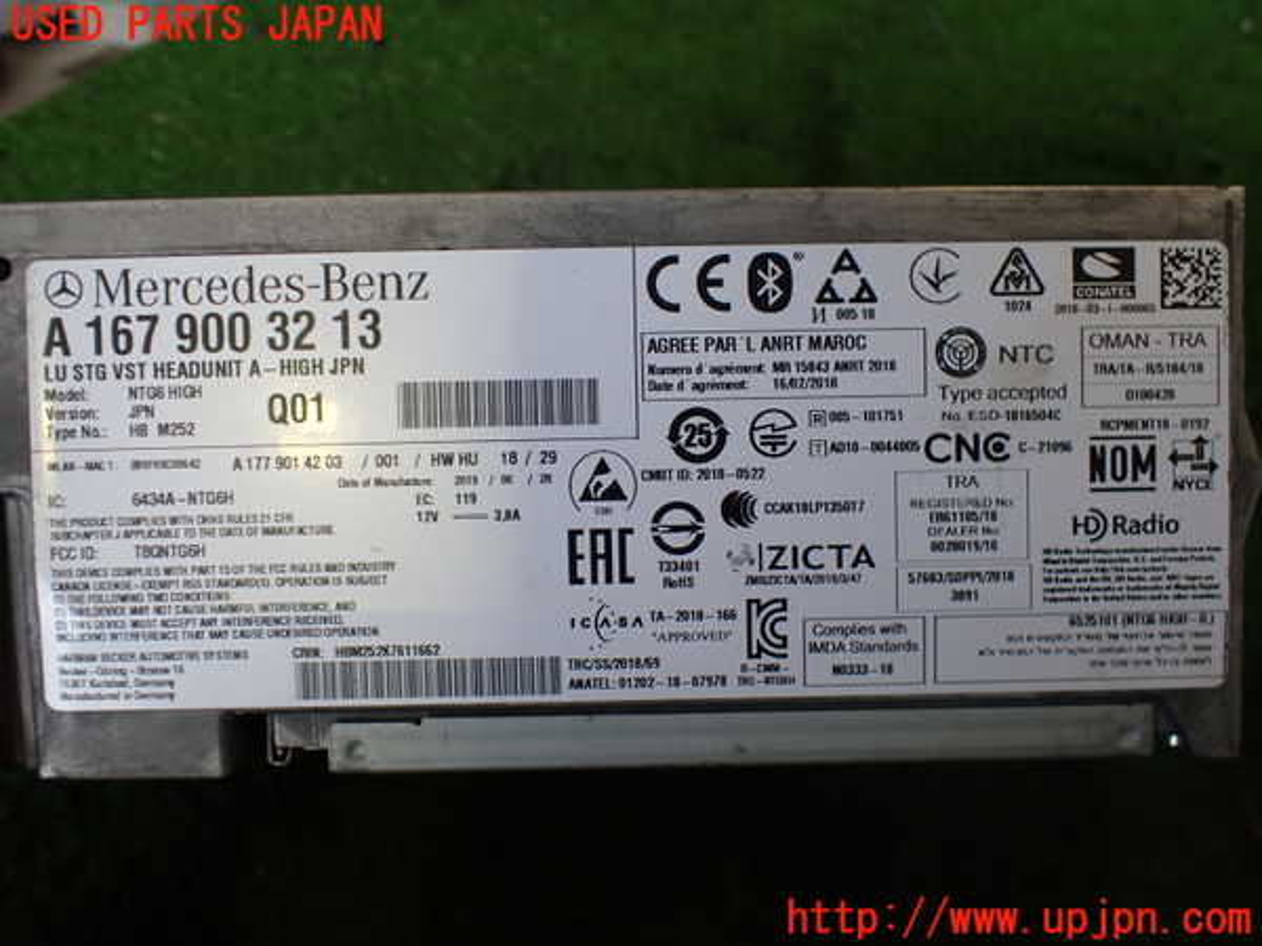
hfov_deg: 60.0
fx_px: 1094
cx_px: 631
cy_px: 473
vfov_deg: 46.8
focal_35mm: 30
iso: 125
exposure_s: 1/125
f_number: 2.3
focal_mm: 5.4
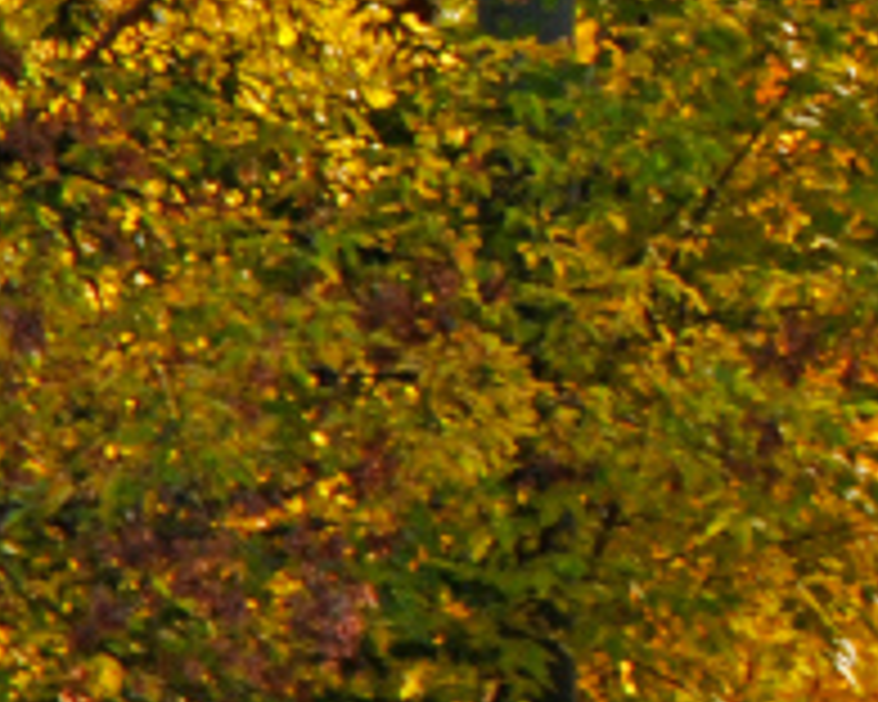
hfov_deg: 2.1
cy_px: 263
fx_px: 23722
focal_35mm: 913
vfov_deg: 1.7
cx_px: 1558
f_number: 22
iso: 400
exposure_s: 1/30
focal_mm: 105
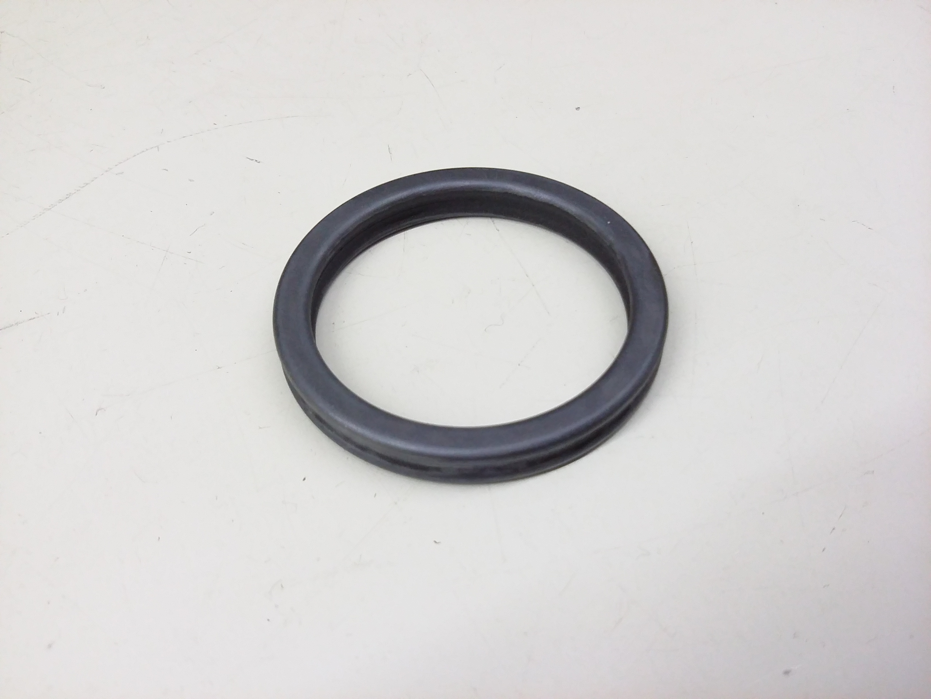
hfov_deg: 56.8
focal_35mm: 32
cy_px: 350
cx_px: 466
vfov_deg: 44.2
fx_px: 861
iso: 200
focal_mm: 3.4
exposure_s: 1/15
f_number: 2.4
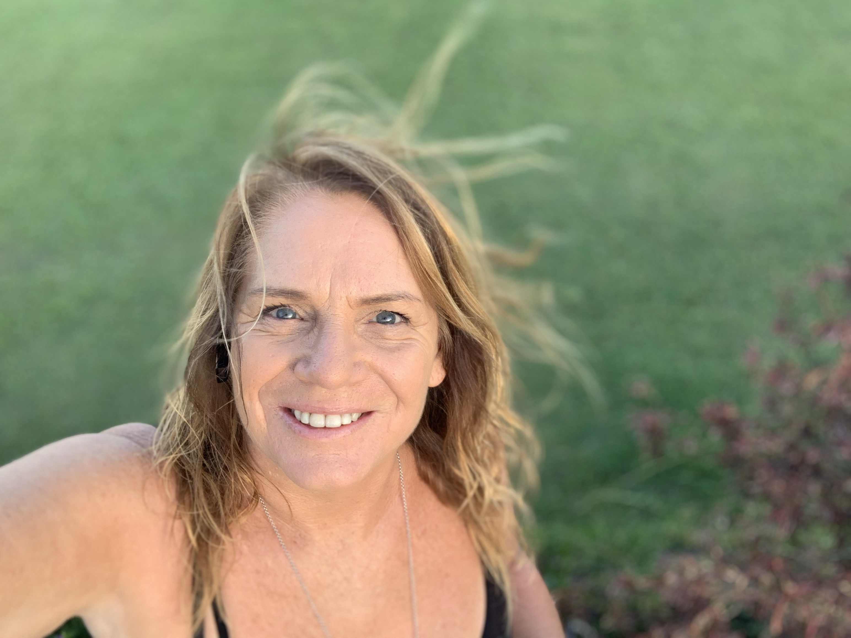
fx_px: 787
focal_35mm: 32
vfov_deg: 44.2
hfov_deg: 56.8
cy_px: 319
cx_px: 426
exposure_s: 1/121
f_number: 2.2
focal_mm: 2.87
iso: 25
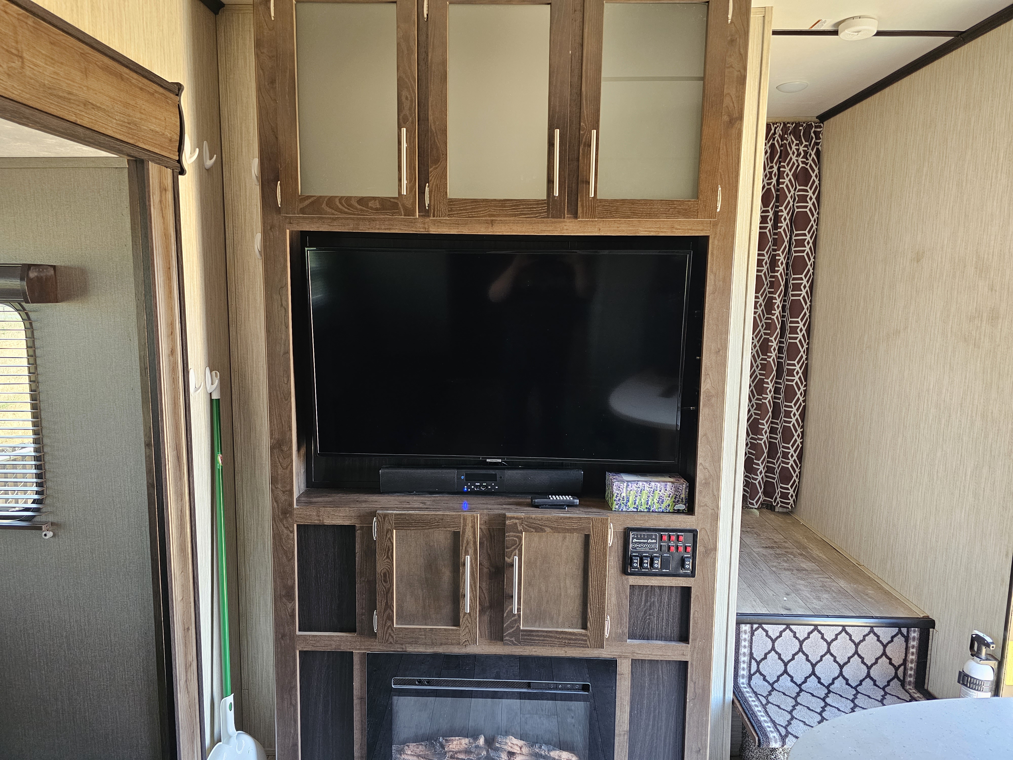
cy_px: 380
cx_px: 506
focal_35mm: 23
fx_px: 673
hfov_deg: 73.9
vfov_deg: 58.9
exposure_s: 1/120
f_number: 1.7
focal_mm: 6.3
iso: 320
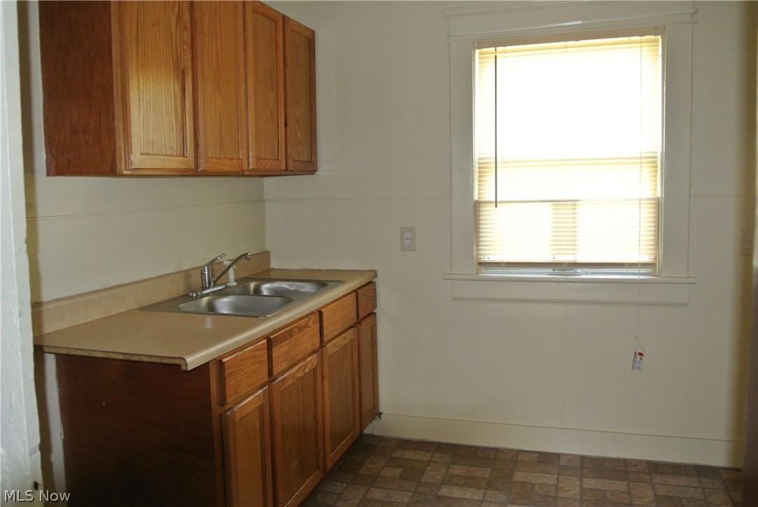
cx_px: 379
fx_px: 632
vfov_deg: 43.7
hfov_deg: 61.9
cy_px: 254
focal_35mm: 30
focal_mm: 11.4
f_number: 3.5
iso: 450
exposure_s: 1/60
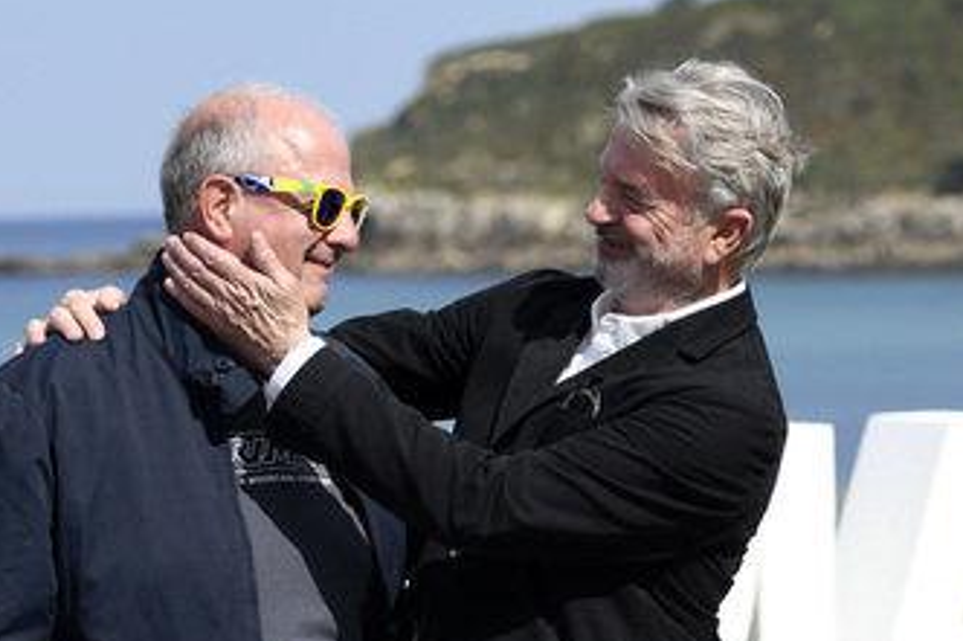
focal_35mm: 95
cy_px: 423
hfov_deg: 21.4
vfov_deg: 14.4
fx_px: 2540
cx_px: 397
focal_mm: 70
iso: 200
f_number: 3.5
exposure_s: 1/3200
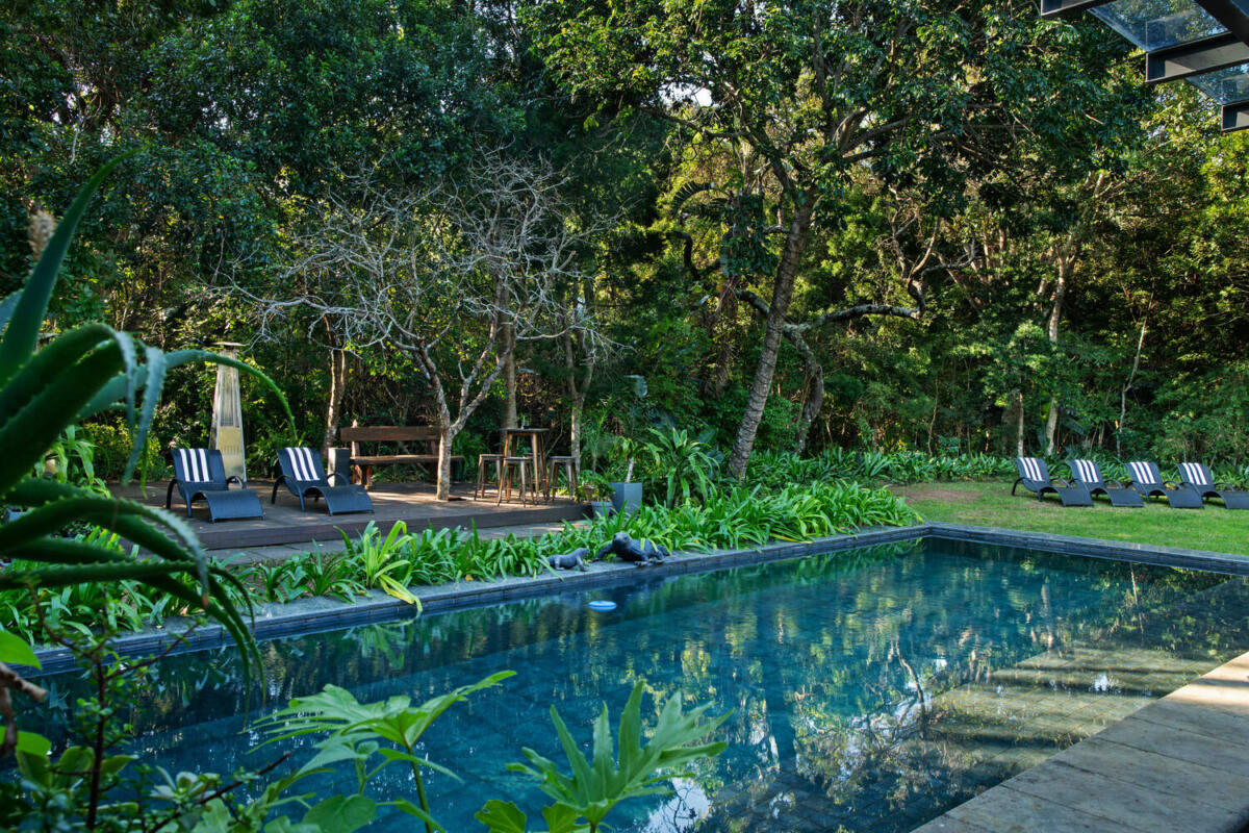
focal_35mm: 29
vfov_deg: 45.0
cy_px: 416
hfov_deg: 63.7
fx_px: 1006
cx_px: 624
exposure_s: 1/40
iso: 200
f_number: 11
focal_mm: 29
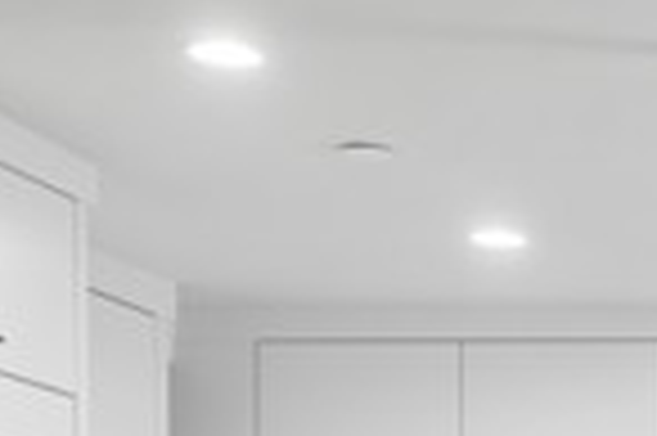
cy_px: 832
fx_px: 2479
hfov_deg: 13.2
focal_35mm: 136
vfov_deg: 9.5
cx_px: 1292
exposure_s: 1/6
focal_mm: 31
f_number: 9
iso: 160
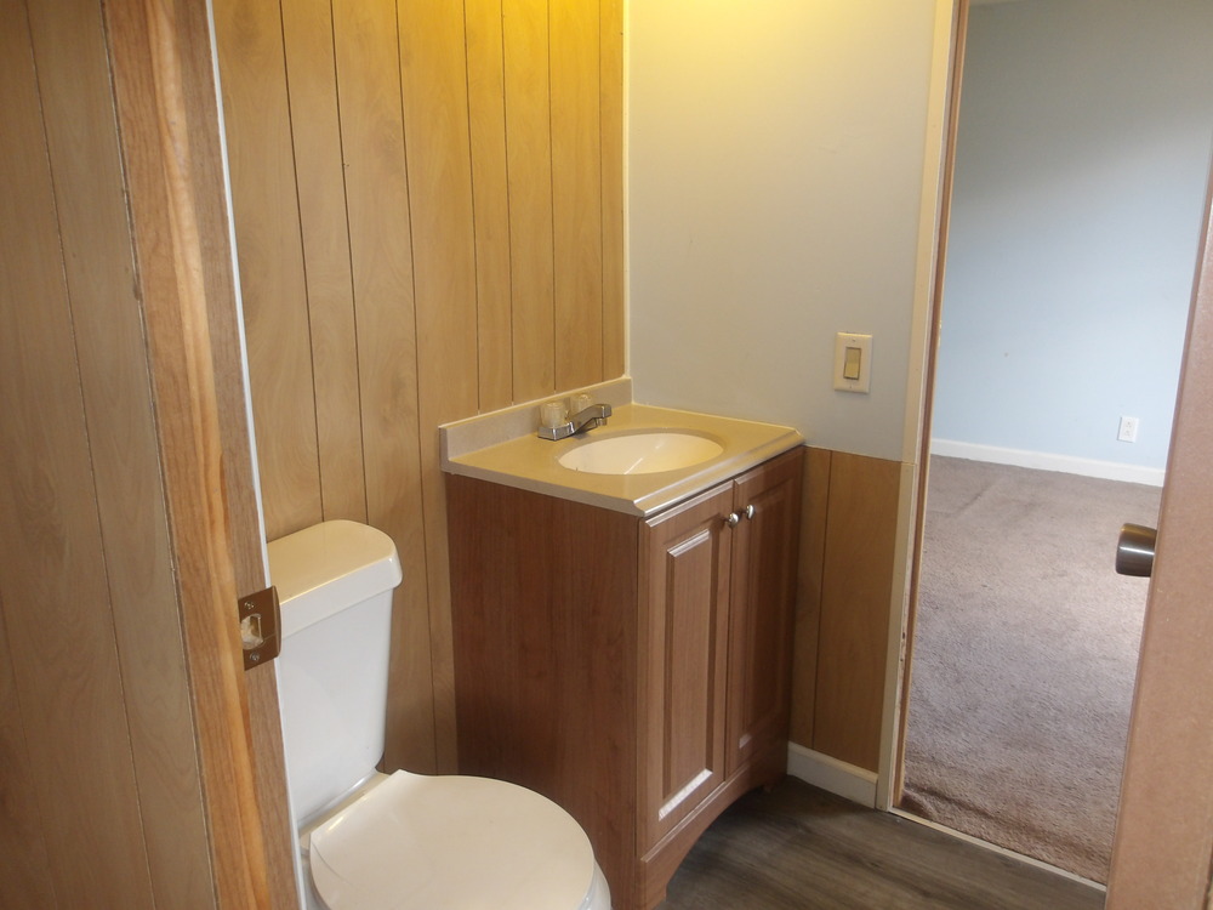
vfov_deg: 51.4
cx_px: 606
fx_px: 946
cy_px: 455
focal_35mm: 27
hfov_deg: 65.3
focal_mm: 4.9
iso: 200
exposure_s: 1/26
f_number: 3
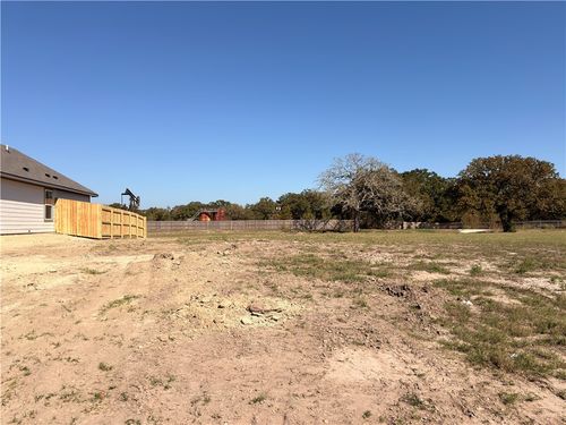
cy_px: 212
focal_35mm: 24
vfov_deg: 56.8
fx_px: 392
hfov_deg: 71.6
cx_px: 283
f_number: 1.78
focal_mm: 6.76
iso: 64
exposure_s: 1/6173
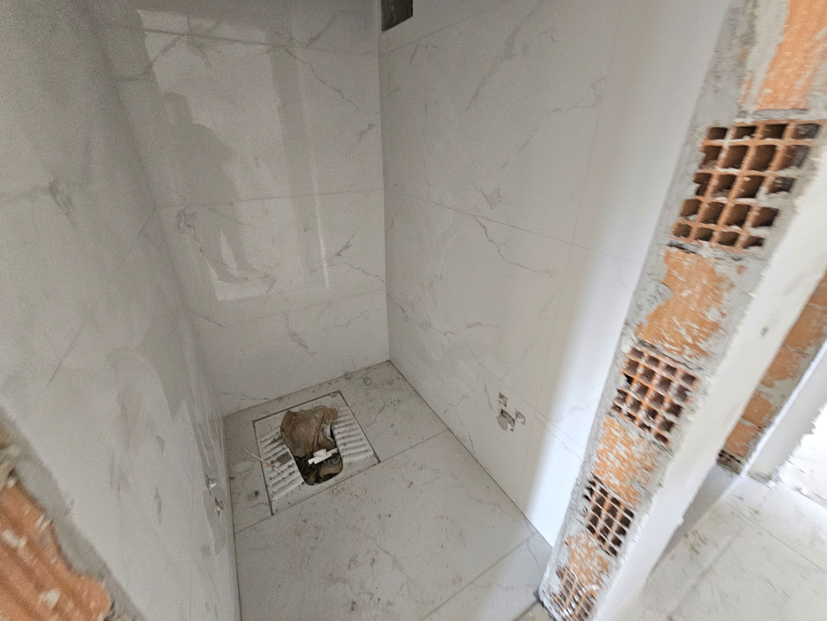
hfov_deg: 106.2
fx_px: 311
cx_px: 414
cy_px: 310
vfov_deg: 89.9
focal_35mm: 13
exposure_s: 1/33.4
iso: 320
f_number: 2.2
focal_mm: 2.2
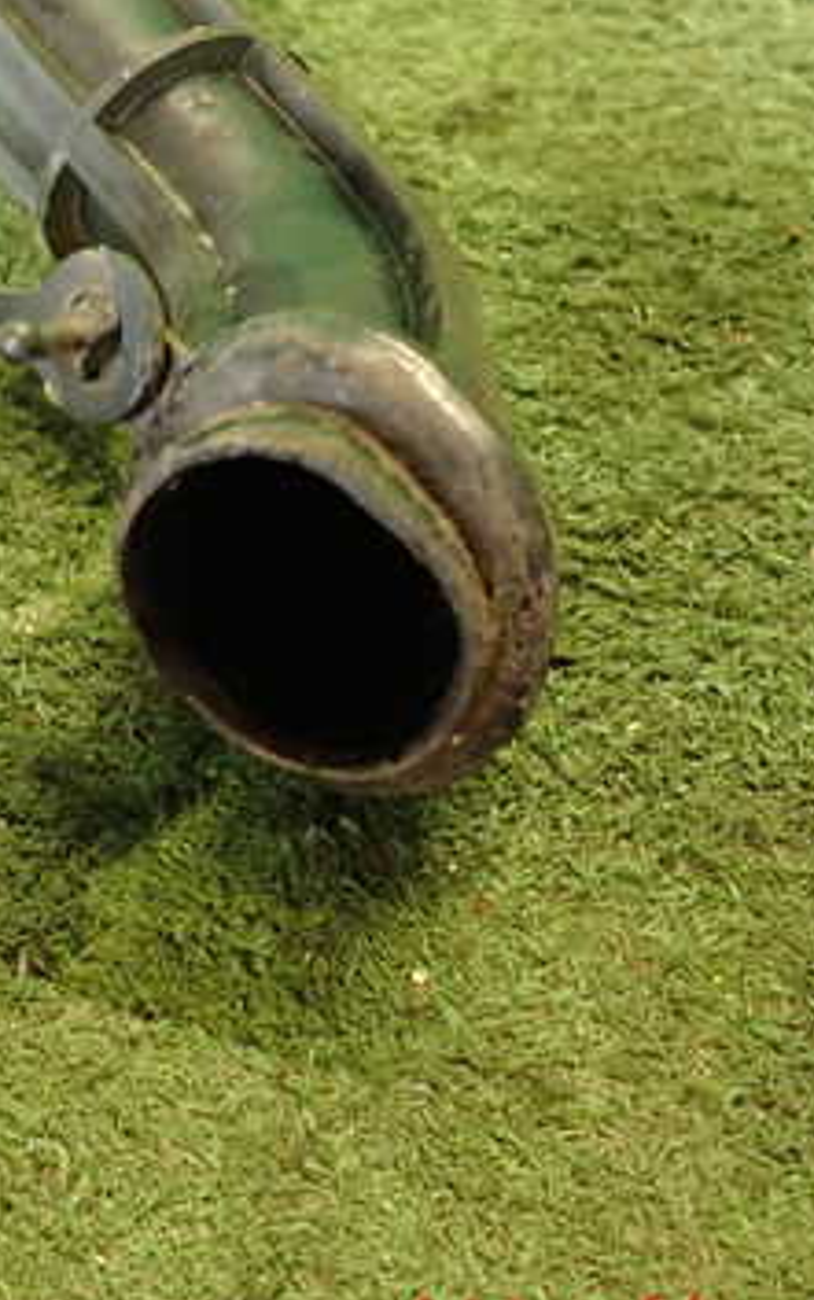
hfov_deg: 27.9
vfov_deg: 44.2
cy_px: 552
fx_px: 1595
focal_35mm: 45
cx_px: 144
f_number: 2
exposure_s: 1/30
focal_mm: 4.5
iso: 500
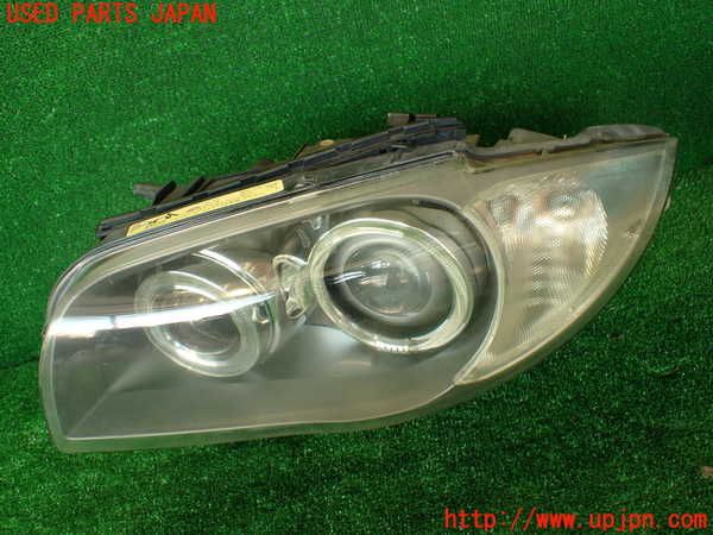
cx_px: 356
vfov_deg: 44.2
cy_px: 268
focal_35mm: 32
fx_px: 659
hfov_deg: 56.8
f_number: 2.4
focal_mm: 5.79
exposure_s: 1/60
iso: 200
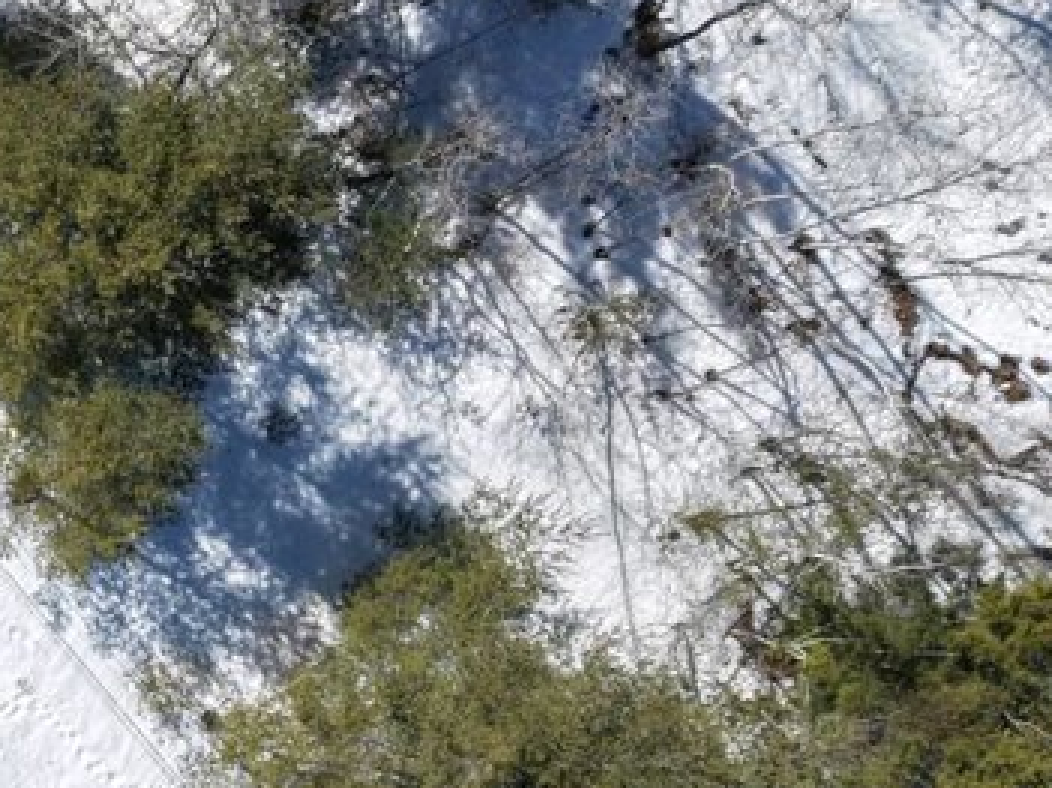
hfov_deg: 19.4
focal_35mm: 82
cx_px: -707
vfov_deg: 17.2
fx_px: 2491
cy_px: 935
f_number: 1.8
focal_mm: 8.67
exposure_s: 1/4000
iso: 130
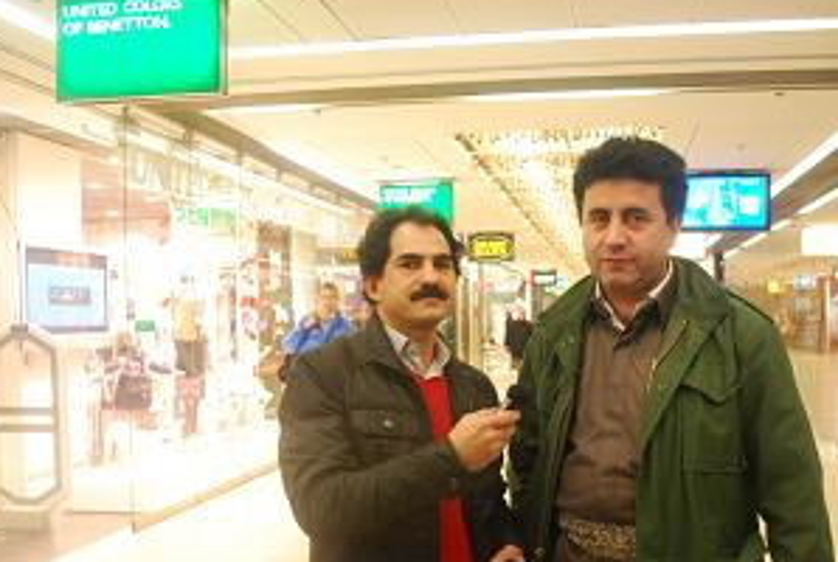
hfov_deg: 49.3
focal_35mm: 39
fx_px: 910
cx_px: 484
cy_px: 348
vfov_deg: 34.2
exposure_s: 1/30
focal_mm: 20
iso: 900
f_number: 3.8
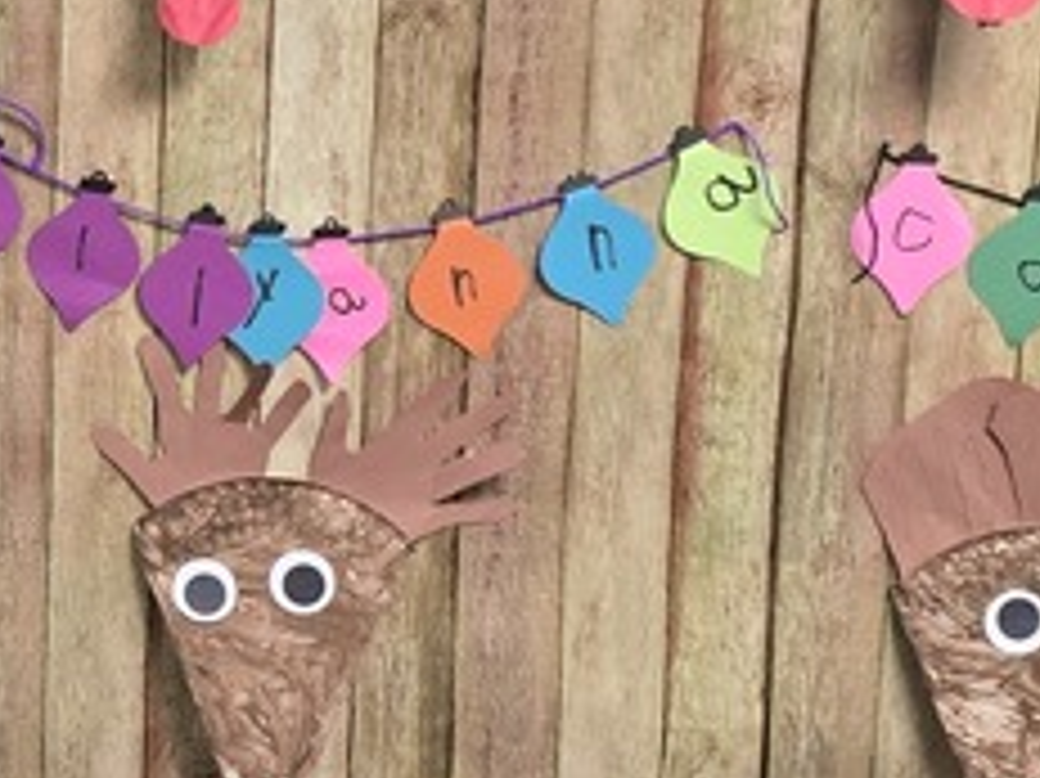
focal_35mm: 102
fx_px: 3063
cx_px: -374
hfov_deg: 17.8
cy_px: 324
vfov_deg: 14.5
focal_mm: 6.3
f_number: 1.7
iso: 640
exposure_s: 1/120
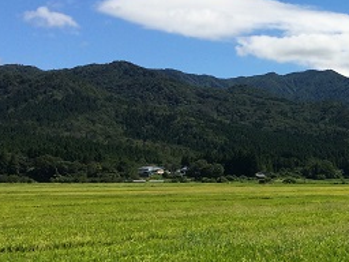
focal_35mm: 68
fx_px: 686
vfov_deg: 21.6
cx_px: 402
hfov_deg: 26.0
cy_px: 119
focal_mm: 4.15
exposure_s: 1/2933
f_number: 2.2
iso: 32
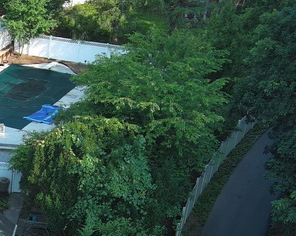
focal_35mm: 99
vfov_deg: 15.0
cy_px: 285
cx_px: -109
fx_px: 867
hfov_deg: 17.9
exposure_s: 1/409
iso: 100
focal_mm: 10.57
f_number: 2.8
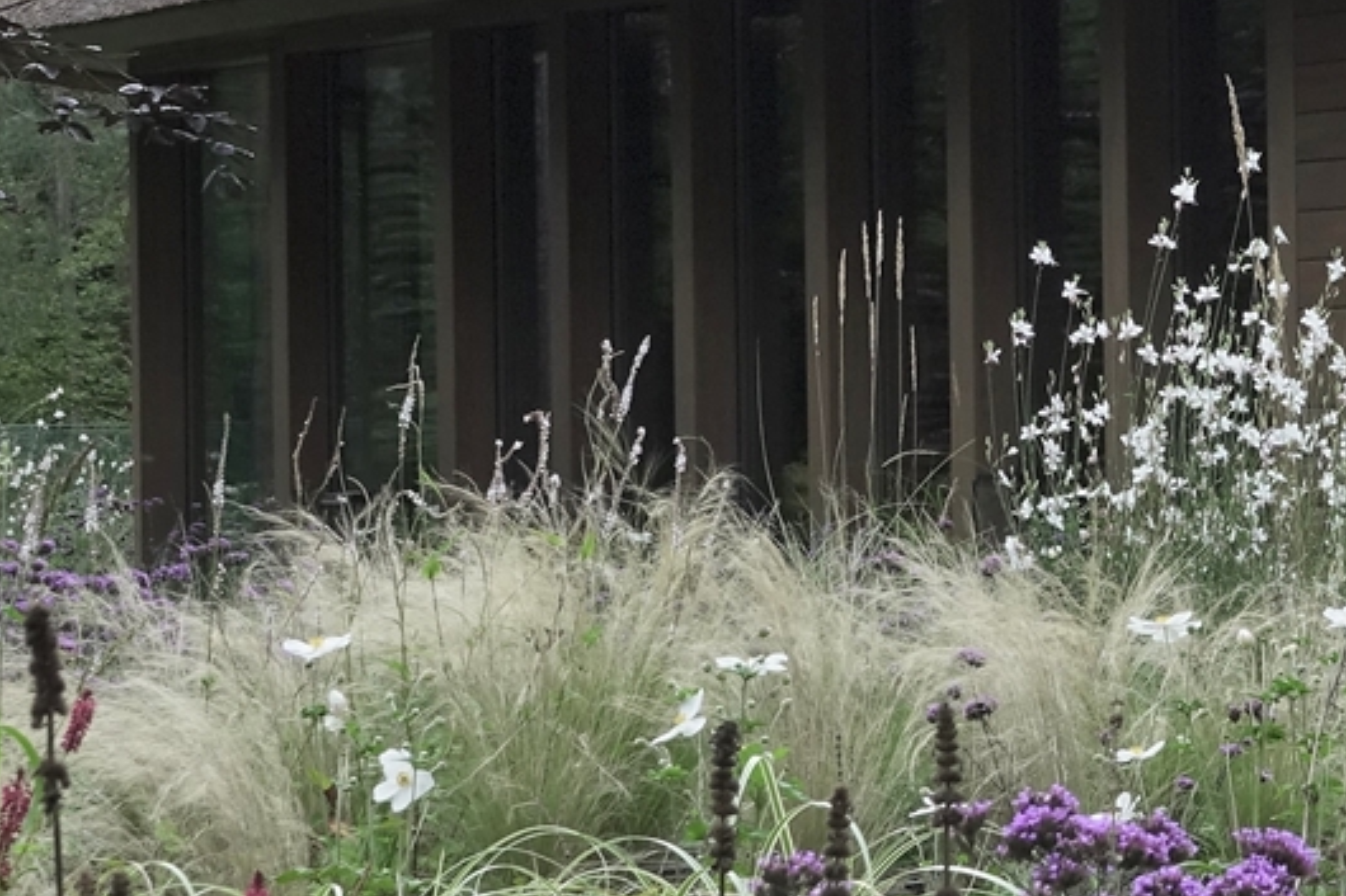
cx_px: 1341
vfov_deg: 8.8
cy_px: 294
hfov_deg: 13.1
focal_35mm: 155
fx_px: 5793
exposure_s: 1/160
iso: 400
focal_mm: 18.21
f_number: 7.1
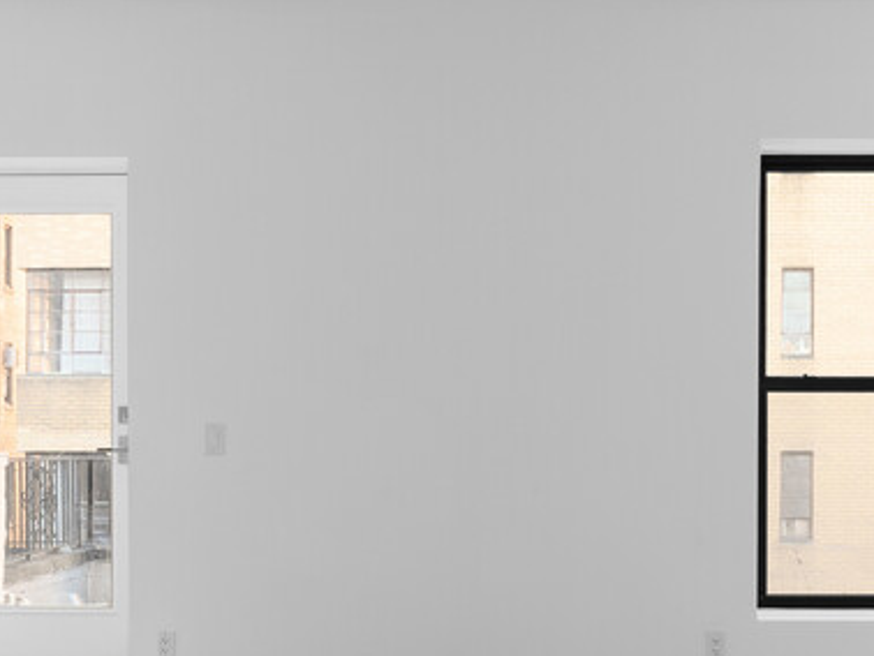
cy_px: 480
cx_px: 504
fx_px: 1541
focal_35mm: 61
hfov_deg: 31.6
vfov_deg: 23.8
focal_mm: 16
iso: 320
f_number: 11
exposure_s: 2
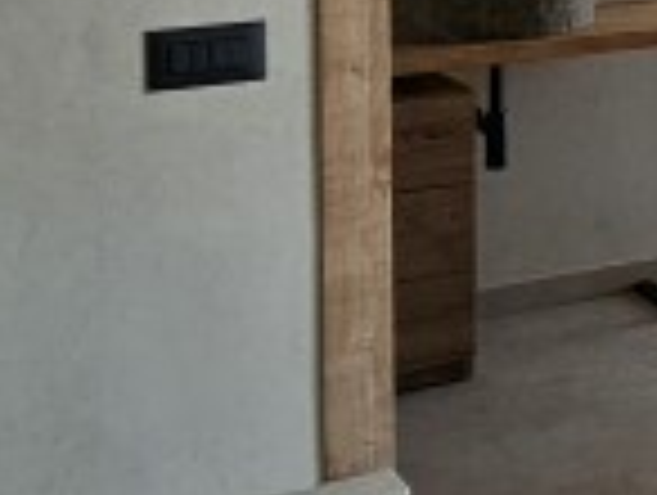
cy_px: -216
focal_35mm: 91
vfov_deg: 15.2
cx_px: 1530
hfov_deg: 14.7
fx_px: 1730
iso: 50
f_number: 2.2
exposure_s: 1/185
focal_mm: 2.2
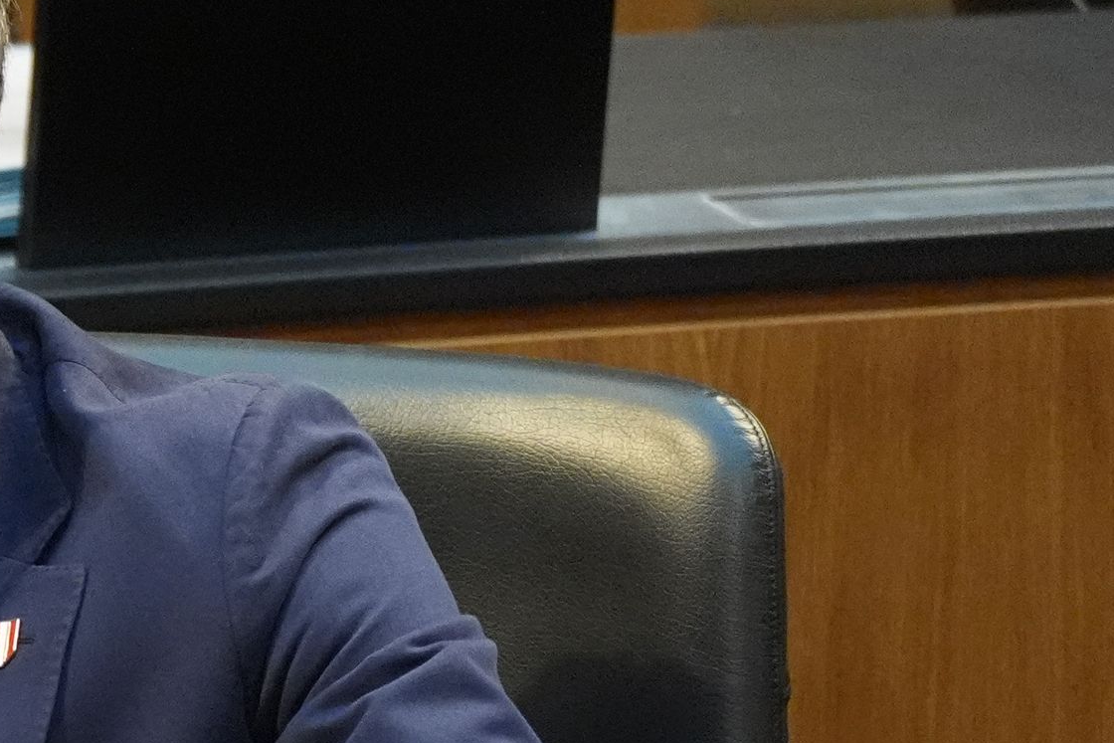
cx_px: -761
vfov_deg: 1.0
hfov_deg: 1.4
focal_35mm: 1428
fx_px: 44191
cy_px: 674
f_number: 5.6
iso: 8000
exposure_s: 1/160
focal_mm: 400
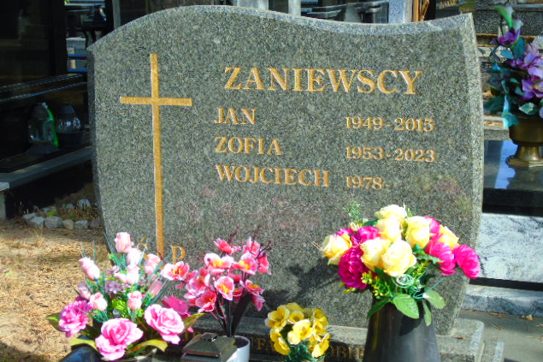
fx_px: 980
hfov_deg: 31.0
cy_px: 167
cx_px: 272
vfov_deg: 20.9
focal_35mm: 65
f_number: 4.5
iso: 80
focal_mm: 11
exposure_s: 1/160
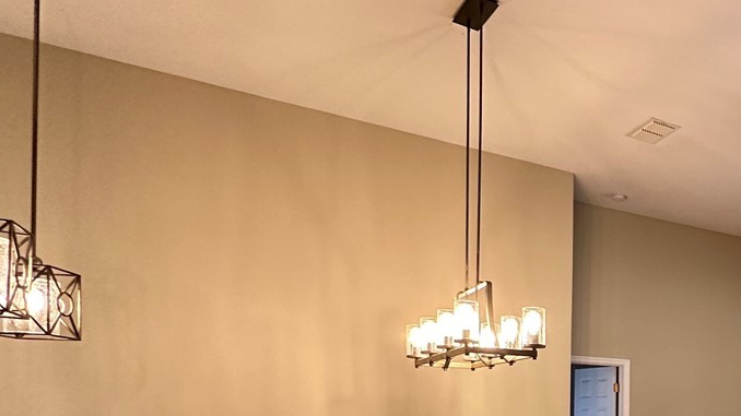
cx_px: 784
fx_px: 707
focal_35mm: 36
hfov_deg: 44.5
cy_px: 423
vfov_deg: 30.4
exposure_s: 1/60
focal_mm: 2.22
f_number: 2.2
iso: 320
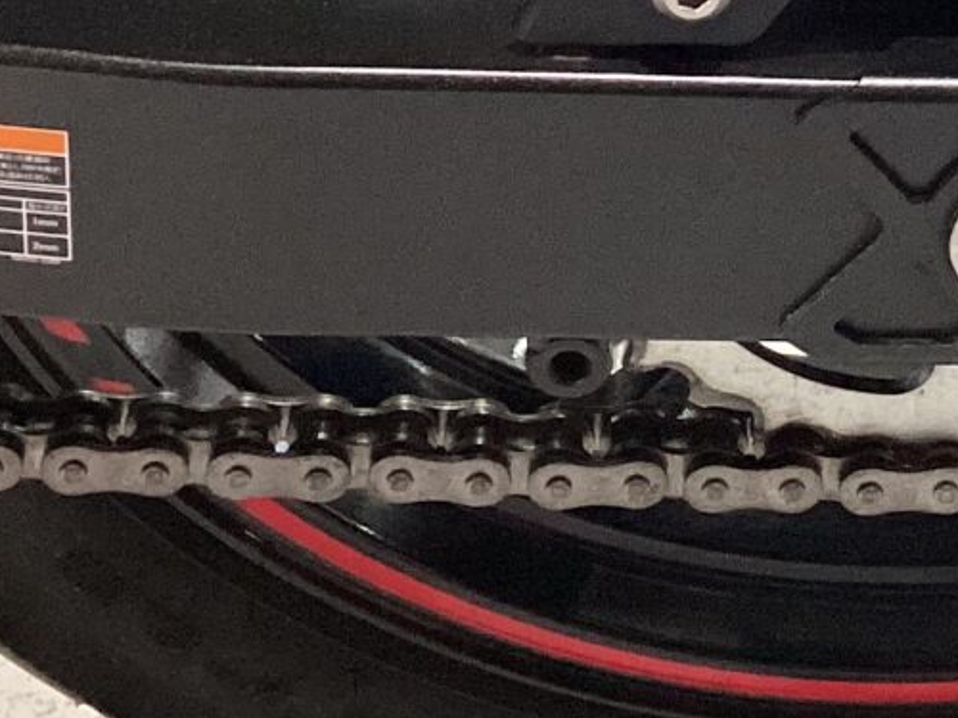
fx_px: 3293
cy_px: -306
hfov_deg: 16.3
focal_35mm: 119
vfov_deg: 12.0
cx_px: 876
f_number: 2.4
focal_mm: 3.3
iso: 250
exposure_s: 1/60
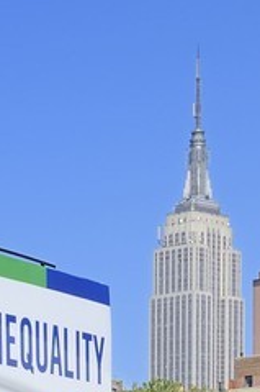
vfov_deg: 9.0
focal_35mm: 214
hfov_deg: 6.3
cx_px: -154
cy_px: 812
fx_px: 2322
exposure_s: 1/200
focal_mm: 32
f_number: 13
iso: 200
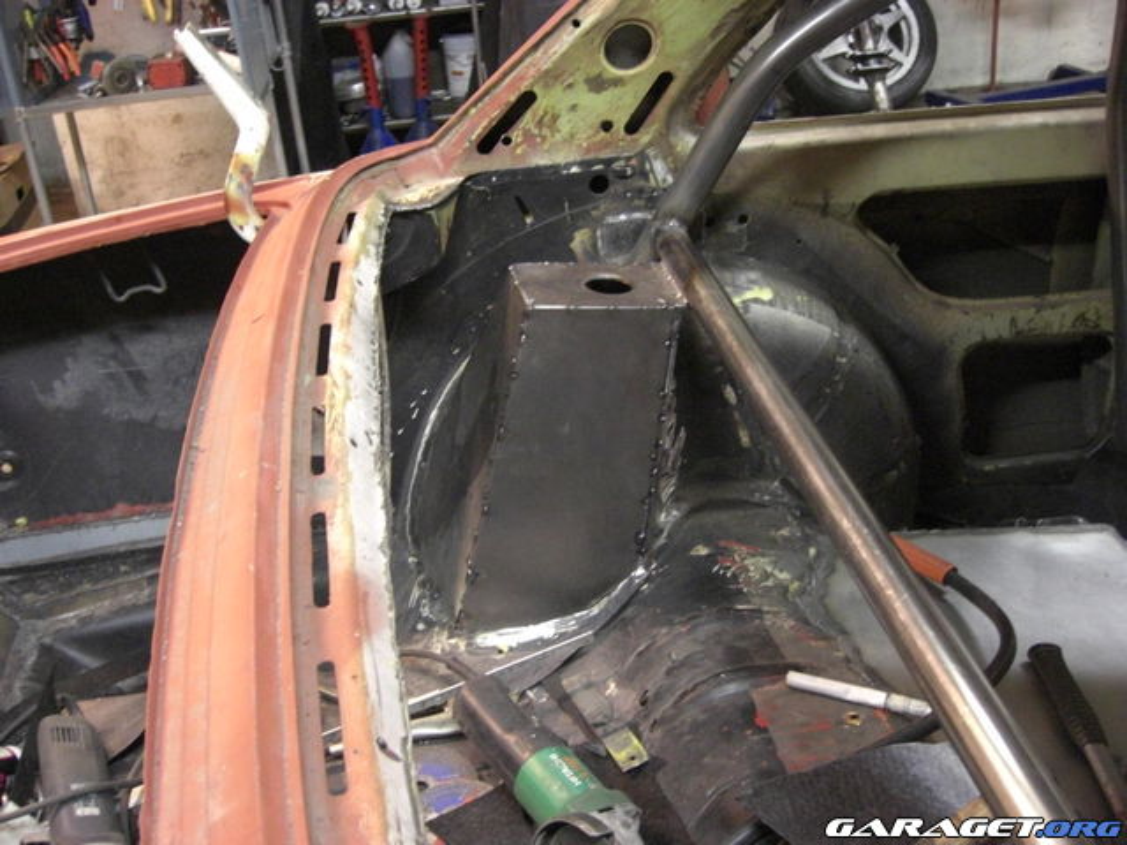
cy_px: 422
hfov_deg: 49.0
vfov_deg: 37.7
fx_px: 1237
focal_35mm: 38
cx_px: 564
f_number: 2.8
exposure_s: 1/15
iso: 800
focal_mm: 7.9
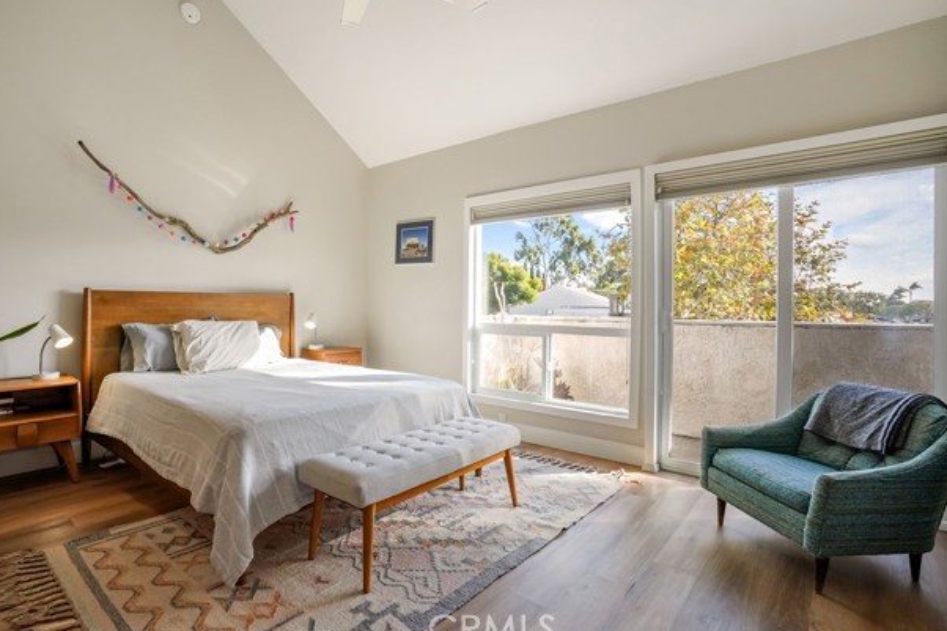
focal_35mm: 17
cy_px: 316
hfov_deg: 93.3
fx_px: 447
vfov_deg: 70.4
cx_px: 459
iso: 1600
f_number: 8
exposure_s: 1/125
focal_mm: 16
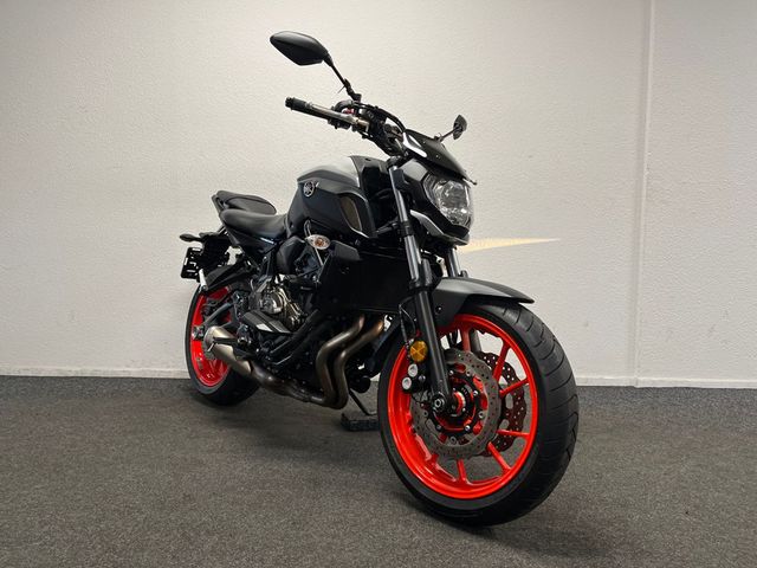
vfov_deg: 53.1
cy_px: 284
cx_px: 378
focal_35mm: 26
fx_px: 569
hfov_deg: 67.3
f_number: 1.6
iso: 125
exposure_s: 1/100
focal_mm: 5.1
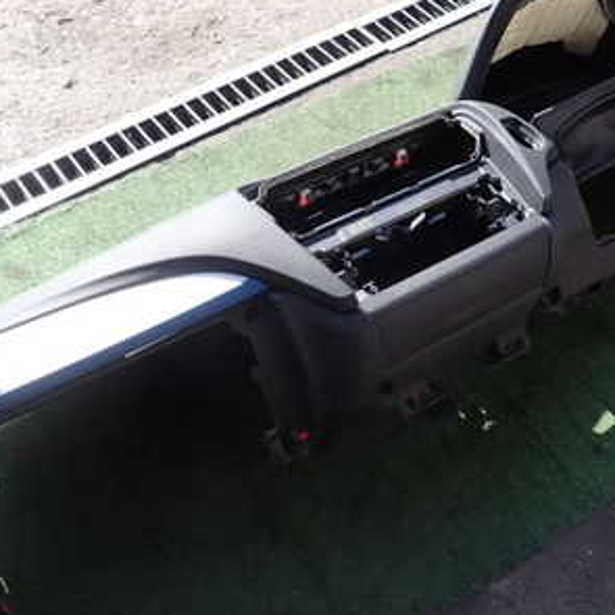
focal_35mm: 45
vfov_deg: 37.5
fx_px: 905
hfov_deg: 37.5
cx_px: 350
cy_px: 296
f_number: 2.8
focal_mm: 4.5
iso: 100
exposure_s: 1/400
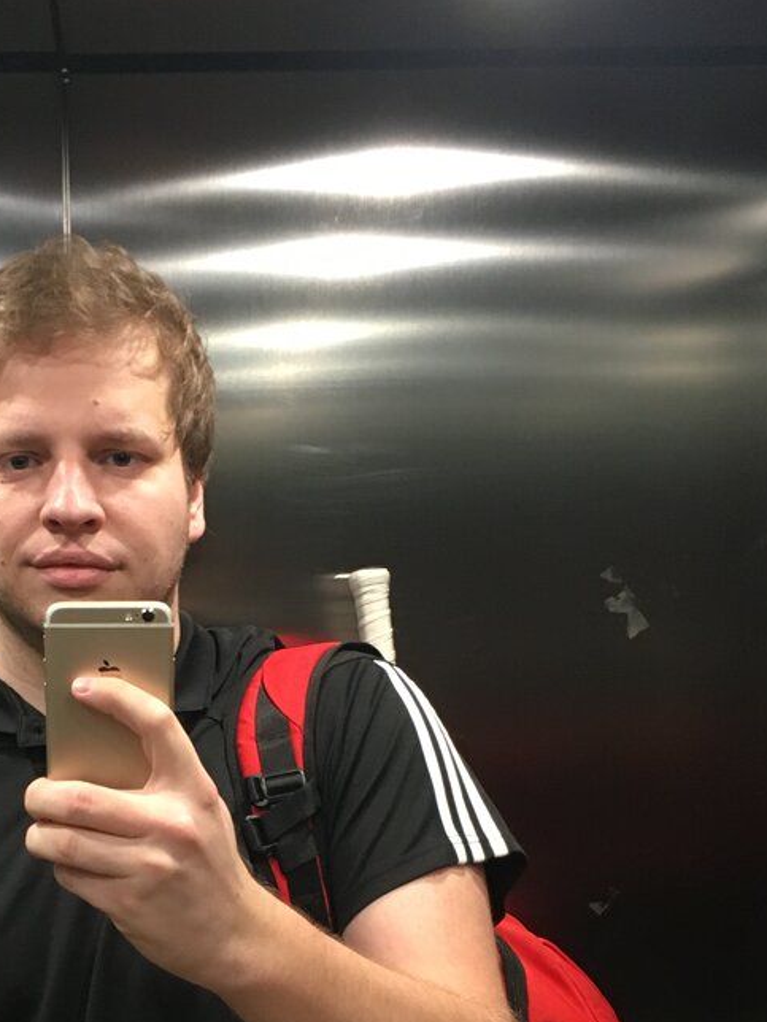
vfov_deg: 34.3
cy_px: 843
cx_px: 159
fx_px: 1595
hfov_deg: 26.6
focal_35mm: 54
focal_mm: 4.15
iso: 200
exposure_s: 1/33
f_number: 2.2
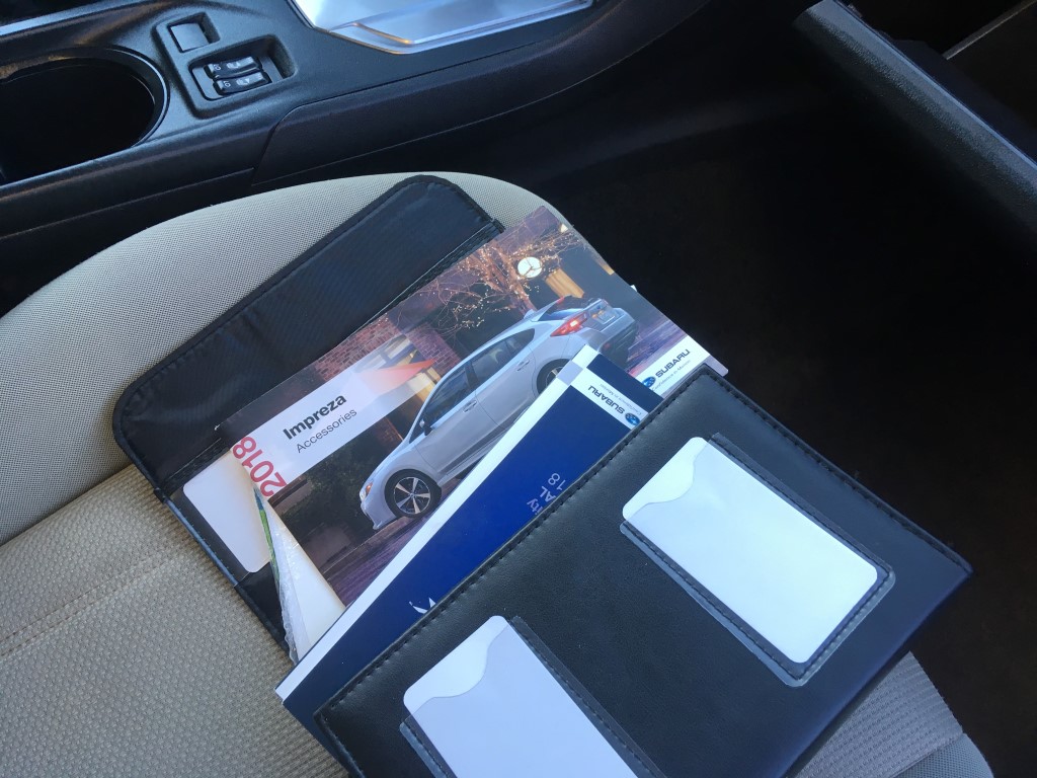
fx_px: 869
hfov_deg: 61.7
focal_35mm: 29
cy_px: 389
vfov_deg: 48.2
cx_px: 518
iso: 25
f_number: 2.2
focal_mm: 4.15
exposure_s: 1/40
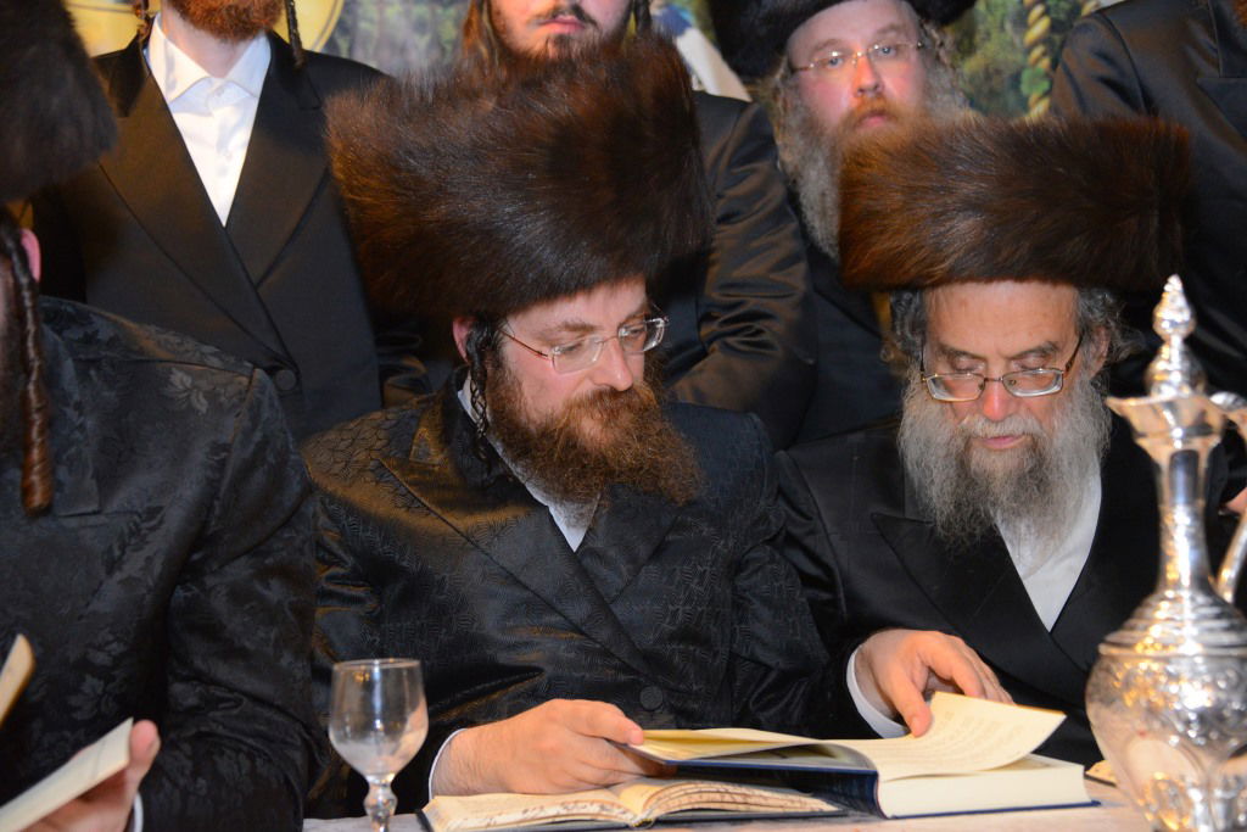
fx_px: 2356
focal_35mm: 68
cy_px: 416
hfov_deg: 29.7
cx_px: 624
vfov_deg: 20.0
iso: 4000
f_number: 4.8
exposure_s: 1/60
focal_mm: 68
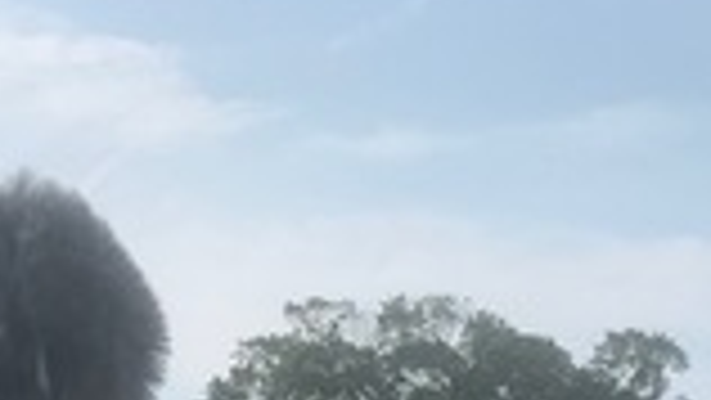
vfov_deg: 9.9
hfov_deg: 19.4
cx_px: 238
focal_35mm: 110
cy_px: 892
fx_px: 2075
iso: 20
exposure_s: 1/2817
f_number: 1.8
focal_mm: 3.99
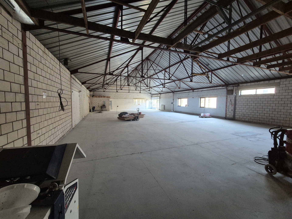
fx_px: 110
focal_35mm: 13
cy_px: 110
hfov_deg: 106.2
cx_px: 146
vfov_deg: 89.9
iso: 800
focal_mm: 2.2
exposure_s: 1/50
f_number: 2.2
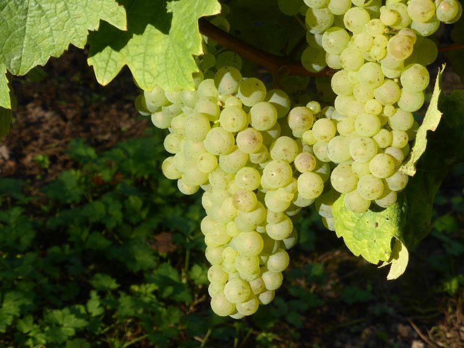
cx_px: 232
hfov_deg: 15.5
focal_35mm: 127
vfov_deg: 11.7
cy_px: 174
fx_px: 1702
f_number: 5.3
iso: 100
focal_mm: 20.6
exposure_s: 1/200
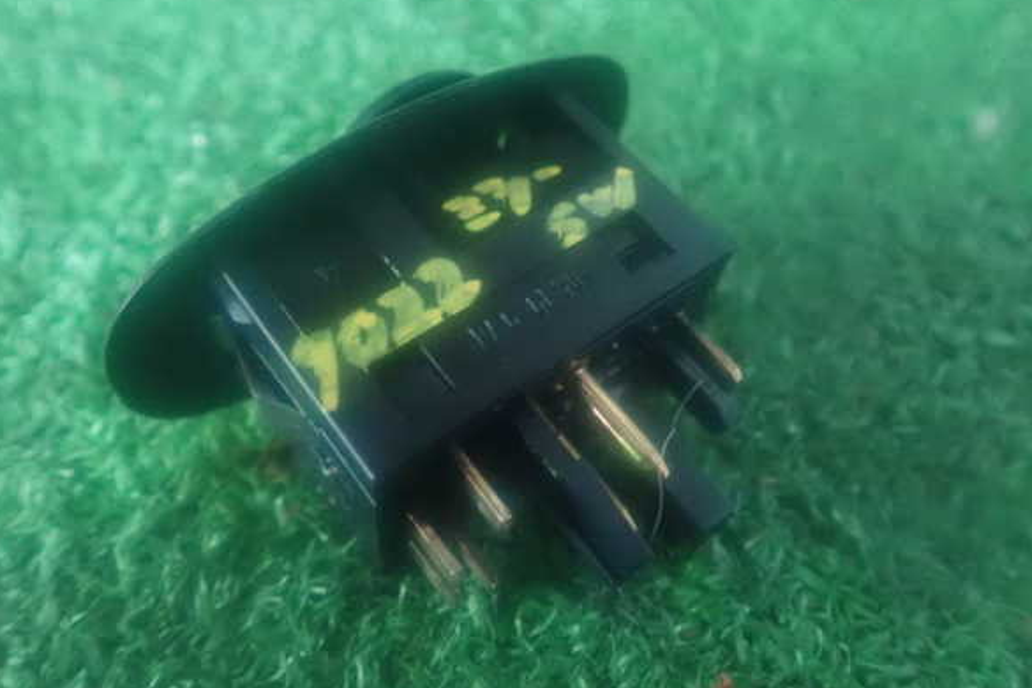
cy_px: 342
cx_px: 519
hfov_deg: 58.7
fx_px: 917
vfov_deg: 41.1
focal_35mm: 32
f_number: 2.3
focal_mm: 5.5
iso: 1600
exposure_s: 1/13
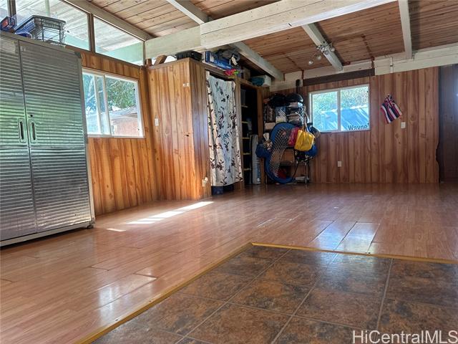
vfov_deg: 56.8
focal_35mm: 24
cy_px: 172
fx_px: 318
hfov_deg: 71.6
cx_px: 229
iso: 200
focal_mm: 6.86
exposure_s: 1/121
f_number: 1.78
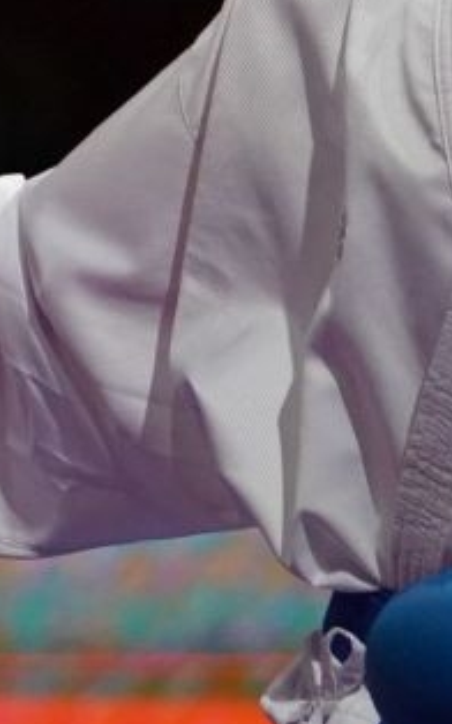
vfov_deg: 2.0
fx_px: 20655
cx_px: -1358
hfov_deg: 1.2
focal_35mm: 1047
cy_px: 297
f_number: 2.8
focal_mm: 179
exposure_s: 1/1000
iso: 2000
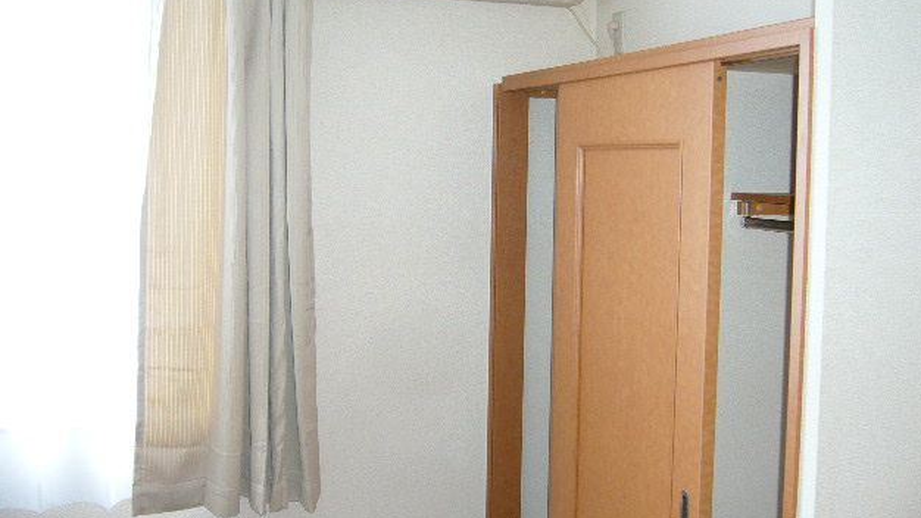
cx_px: 459
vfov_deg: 30.4
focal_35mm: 39
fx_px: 952
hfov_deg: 51.6
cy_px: 218
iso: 160
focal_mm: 5.8
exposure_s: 1/30
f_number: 2.8
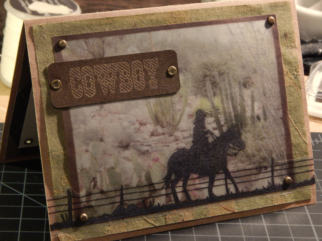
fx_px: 1060
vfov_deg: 13.0
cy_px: 120
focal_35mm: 114
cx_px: 161
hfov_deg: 17.3
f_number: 4.6
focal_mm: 20.5
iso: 500
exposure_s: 1/15
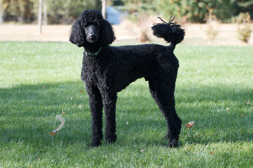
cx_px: 126
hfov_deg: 19.5
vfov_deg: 13.0
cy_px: 84
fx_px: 736
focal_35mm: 105
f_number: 2.8
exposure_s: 1/1250
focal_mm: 70
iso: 400
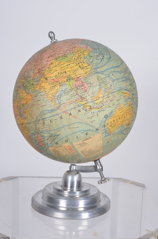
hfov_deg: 18.1
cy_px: 120
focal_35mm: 75
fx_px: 496
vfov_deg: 27.0
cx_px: 79
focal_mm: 50
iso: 100
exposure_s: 1/125
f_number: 14
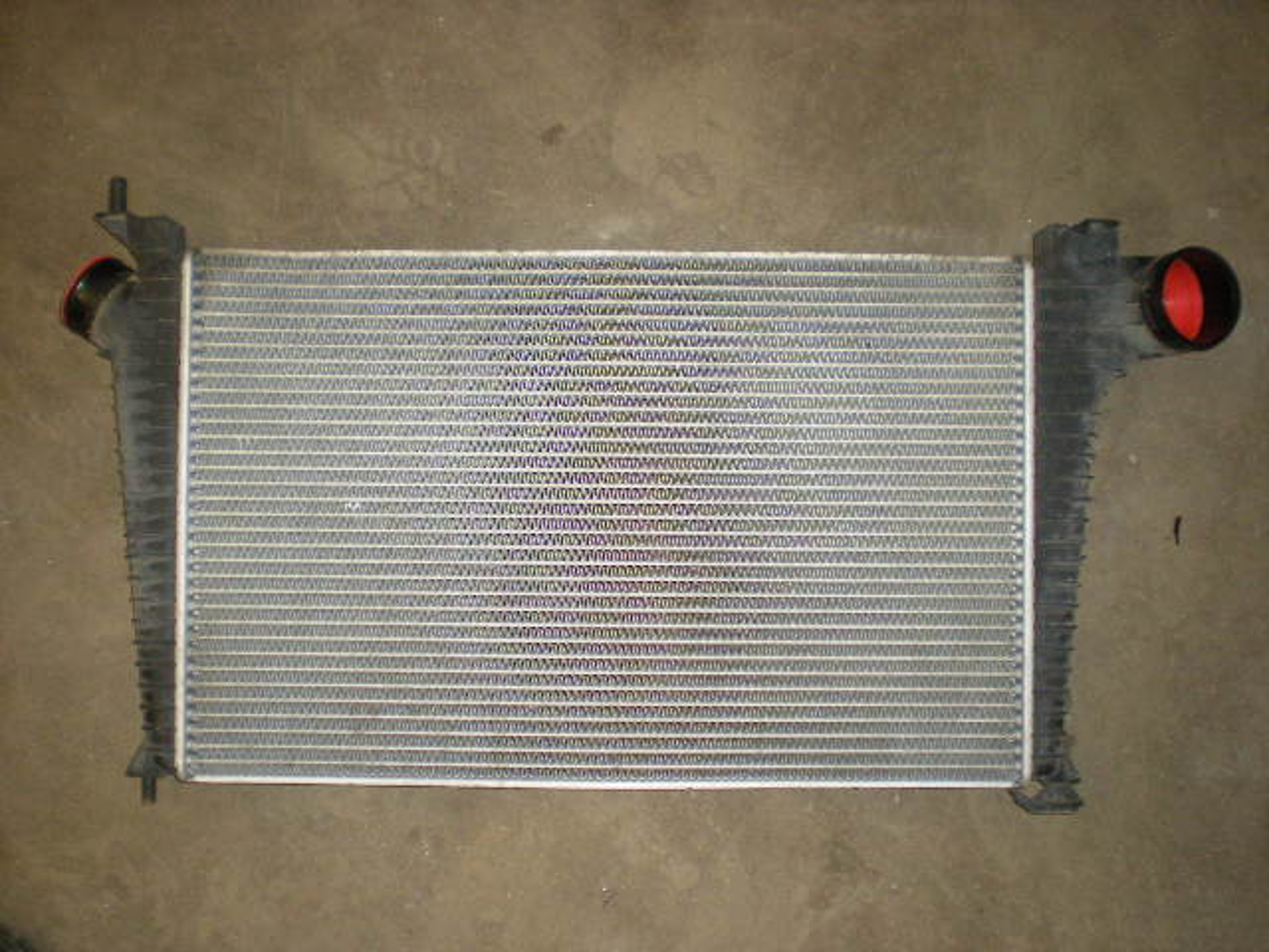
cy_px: 476
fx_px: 1393
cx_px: 634
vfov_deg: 37.7
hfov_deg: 49.0
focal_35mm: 38
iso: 231
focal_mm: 6.3
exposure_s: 1/60
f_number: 3.1
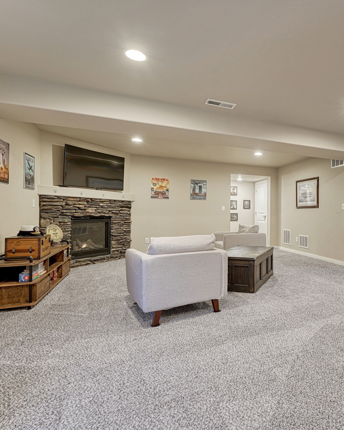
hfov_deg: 63.1
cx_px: 268
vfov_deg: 80.4
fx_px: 255
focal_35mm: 20
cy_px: 214
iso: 400
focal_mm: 14
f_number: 8
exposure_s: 1/1.25
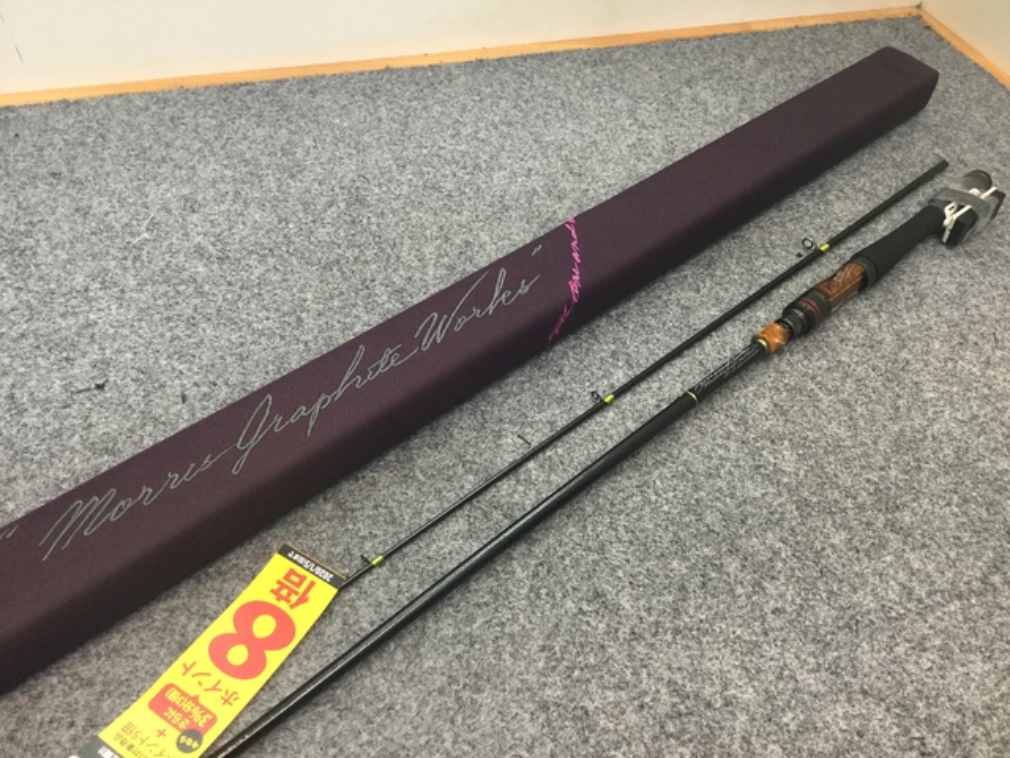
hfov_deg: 58.4
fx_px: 904
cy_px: 379
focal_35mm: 31
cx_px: 505
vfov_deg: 45.4
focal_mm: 3.3
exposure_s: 1/30
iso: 80
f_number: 2.4
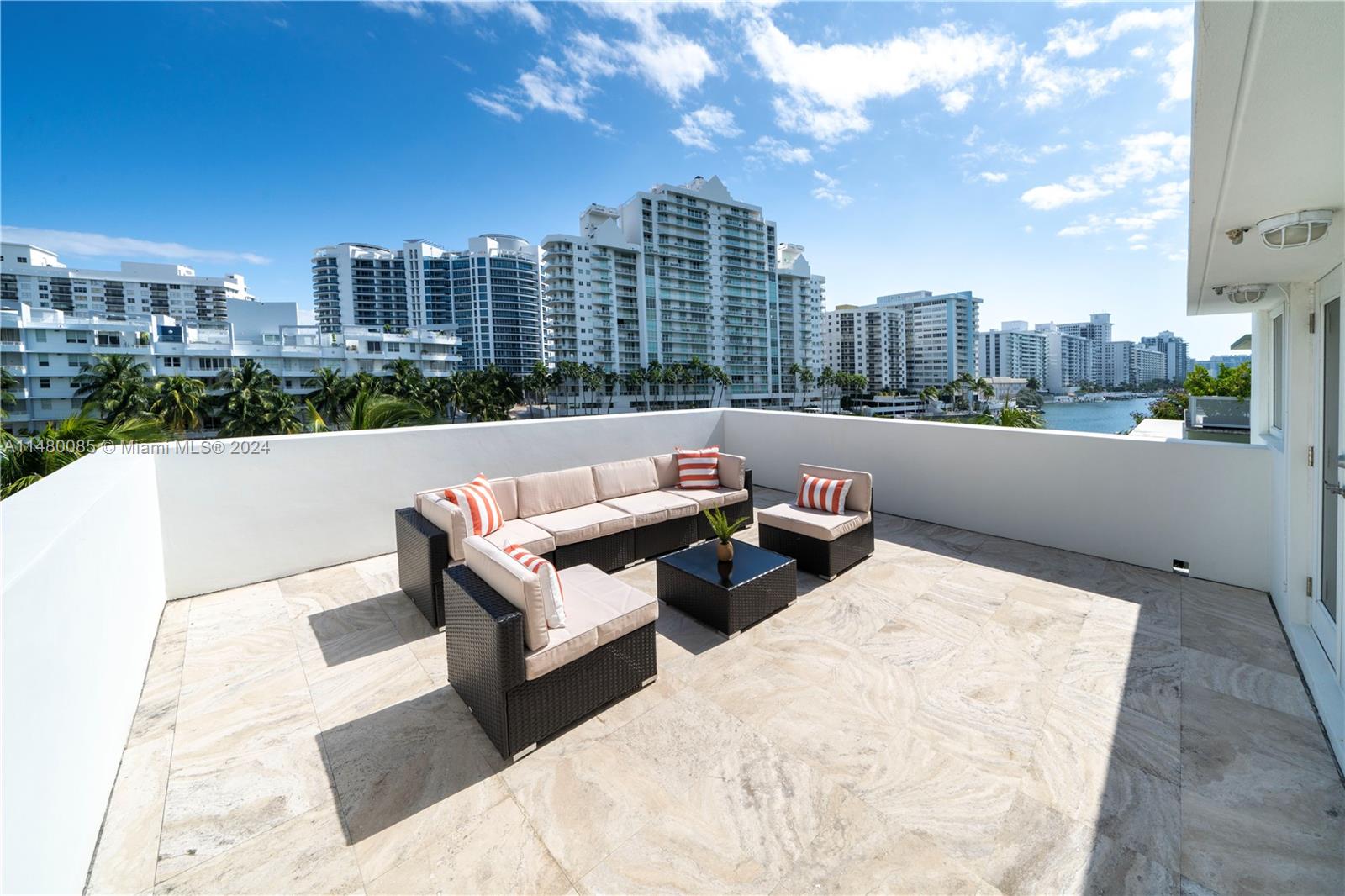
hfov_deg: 112.6
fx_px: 448
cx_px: 672
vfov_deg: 90.0
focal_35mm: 12
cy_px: 448
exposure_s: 1/500
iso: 125
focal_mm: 12
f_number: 11
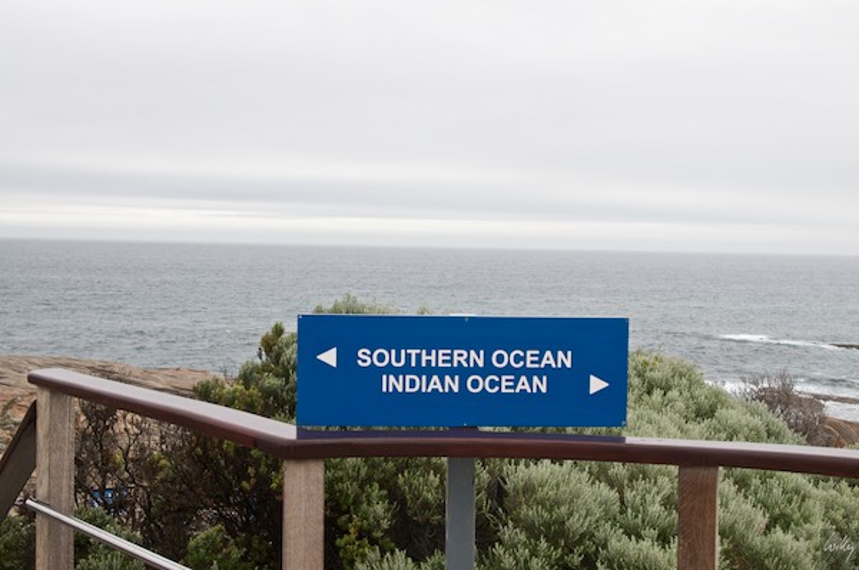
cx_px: 430
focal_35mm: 48
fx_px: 1143
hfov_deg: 41.2
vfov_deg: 28.0
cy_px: 285
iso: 320
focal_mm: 32
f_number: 9
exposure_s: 1/320
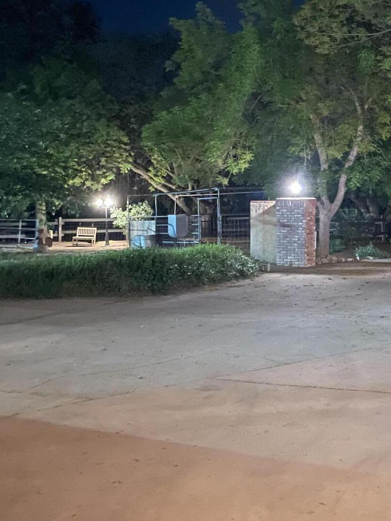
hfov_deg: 29.0
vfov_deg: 39.1
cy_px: 164
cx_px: 355
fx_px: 722
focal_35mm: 48
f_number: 1.6
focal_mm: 4.2
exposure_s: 1/8
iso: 1600
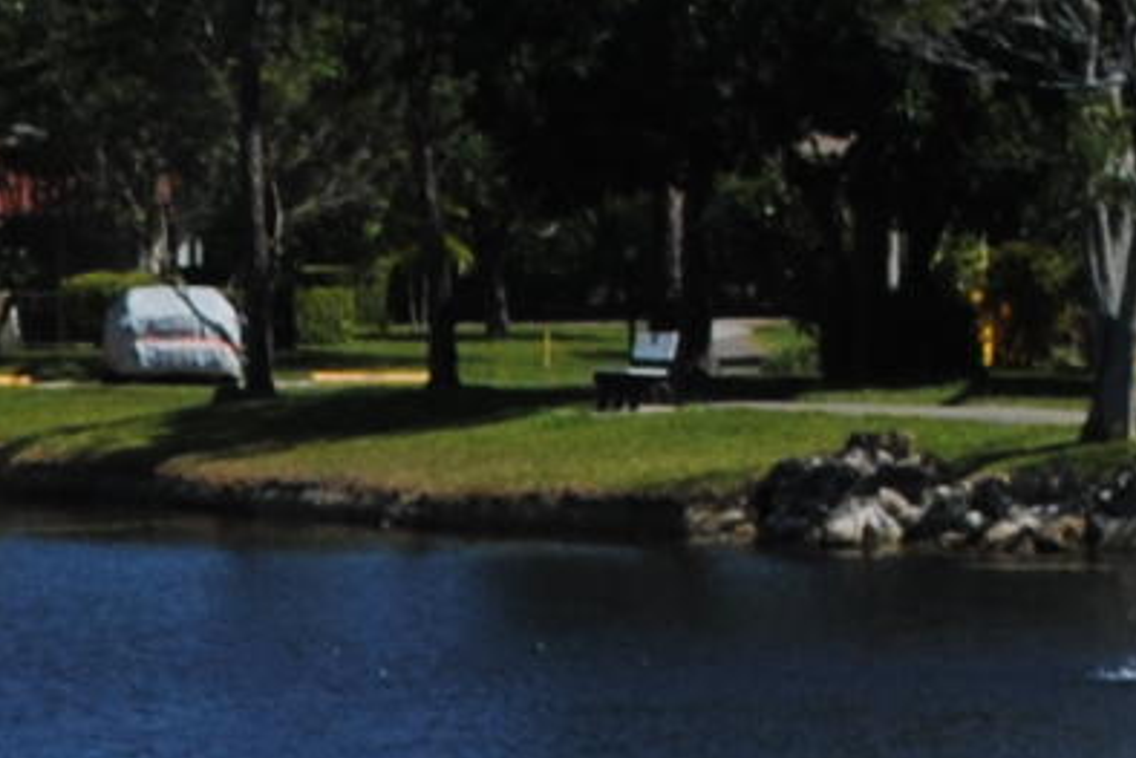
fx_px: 12279
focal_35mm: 389
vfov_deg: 3.5
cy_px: 1484
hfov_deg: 5.2
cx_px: -1214
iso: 100
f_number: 9
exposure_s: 1/320
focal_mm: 34
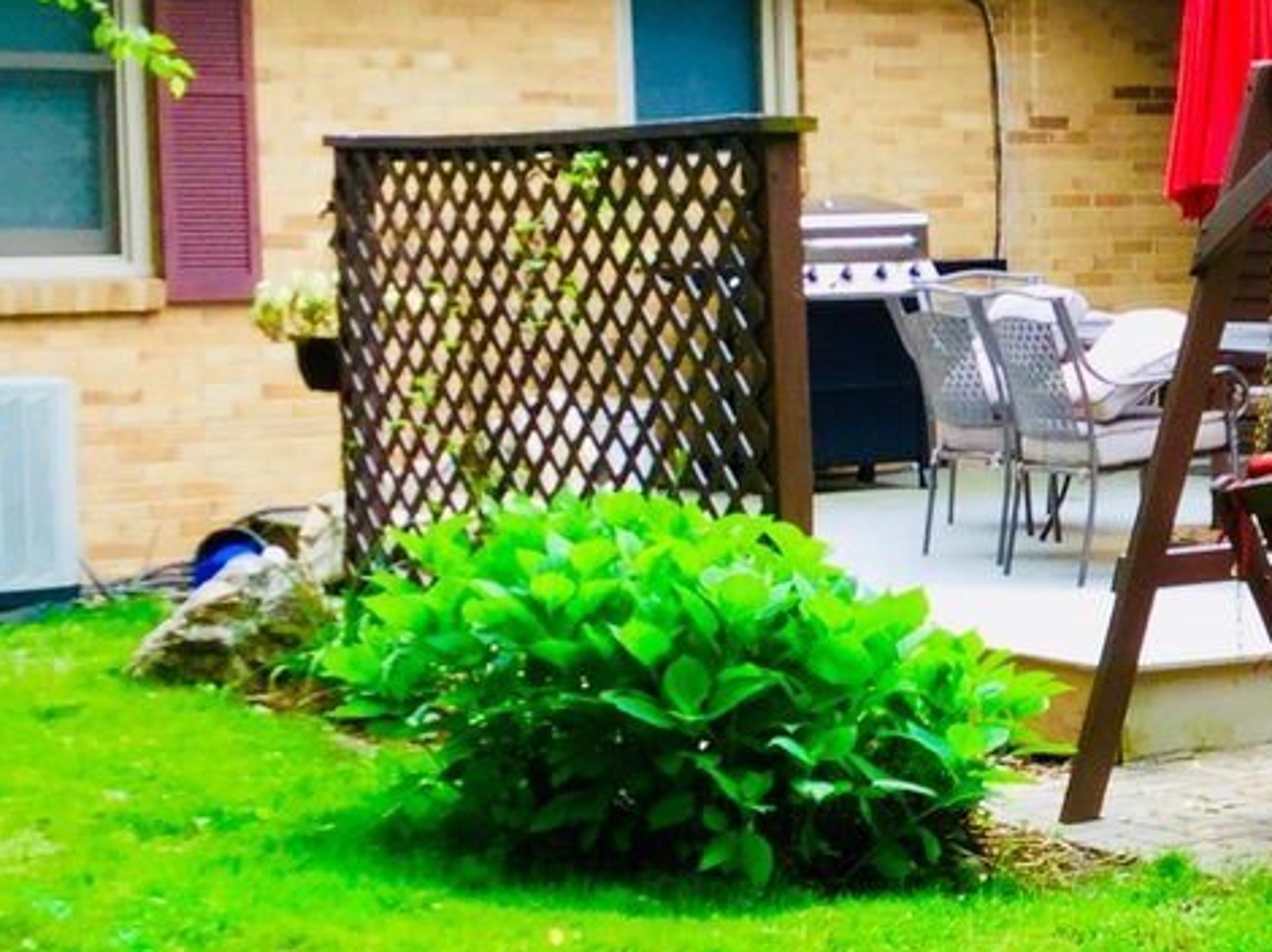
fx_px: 3489
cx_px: 1375
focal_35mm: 95
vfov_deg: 15.5
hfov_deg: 19.8
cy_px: 503
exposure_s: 1/60
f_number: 2.4
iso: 32
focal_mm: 3.3
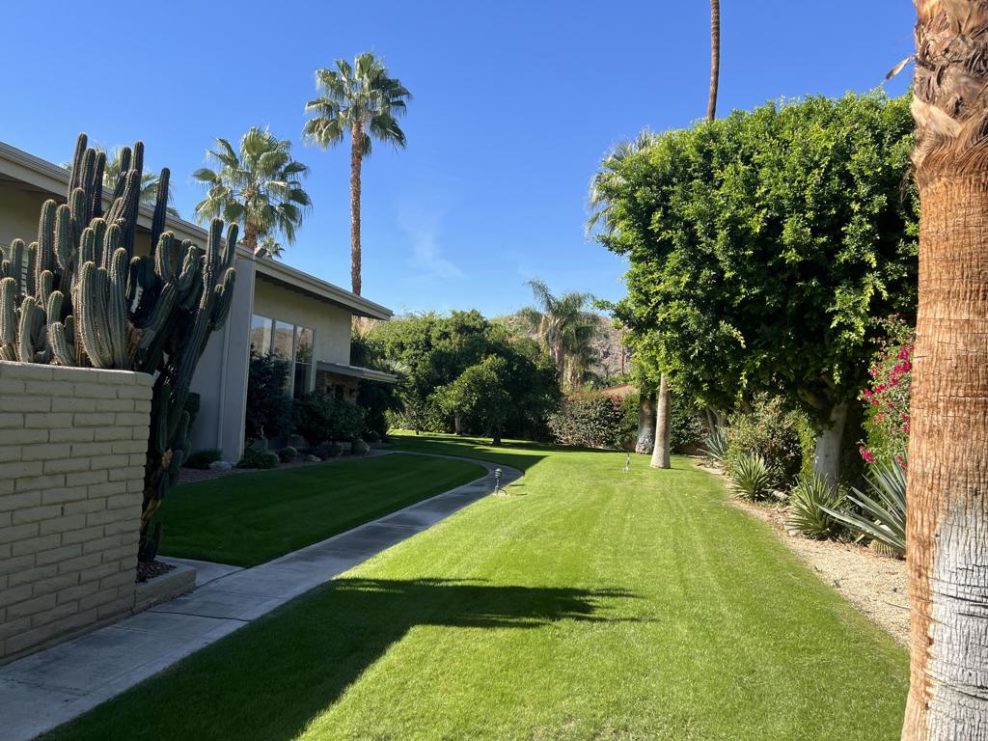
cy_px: 370
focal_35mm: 26
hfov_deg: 67.3
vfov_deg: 53.1
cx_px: 494
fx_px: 742
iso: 50
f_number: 1.5
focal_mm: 5.7
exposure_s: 1/2165
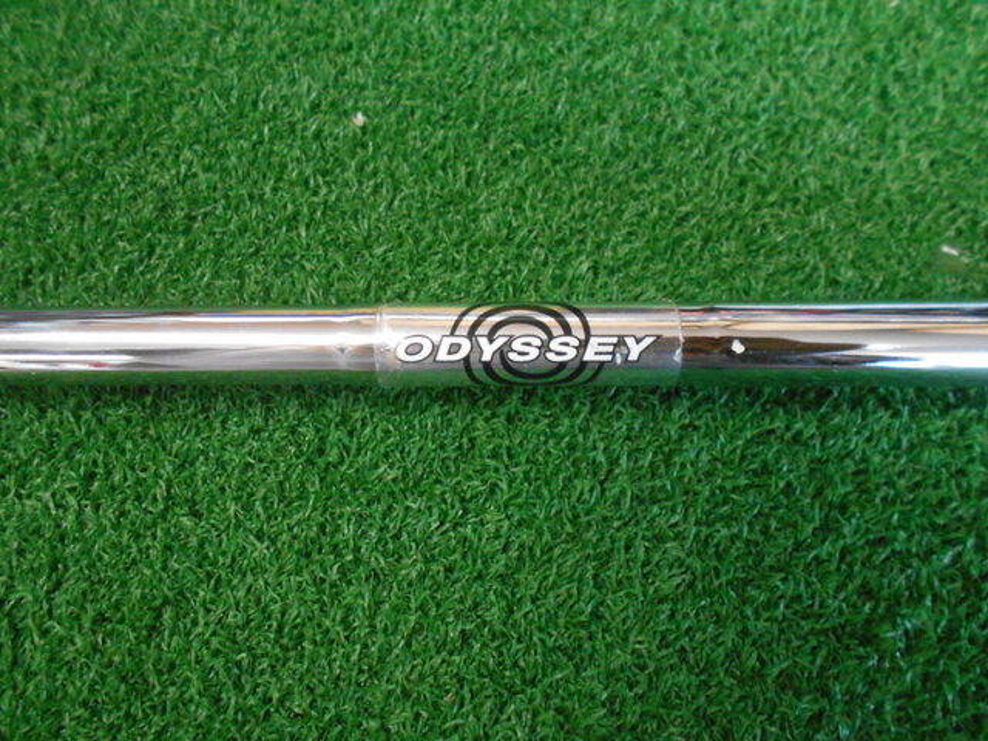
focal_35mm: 26
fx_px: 742
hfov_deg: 67.3
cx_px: 494
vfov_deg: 53.1
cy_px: 370
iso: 800
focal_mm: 4.6
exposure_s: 1/50
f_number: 3.2
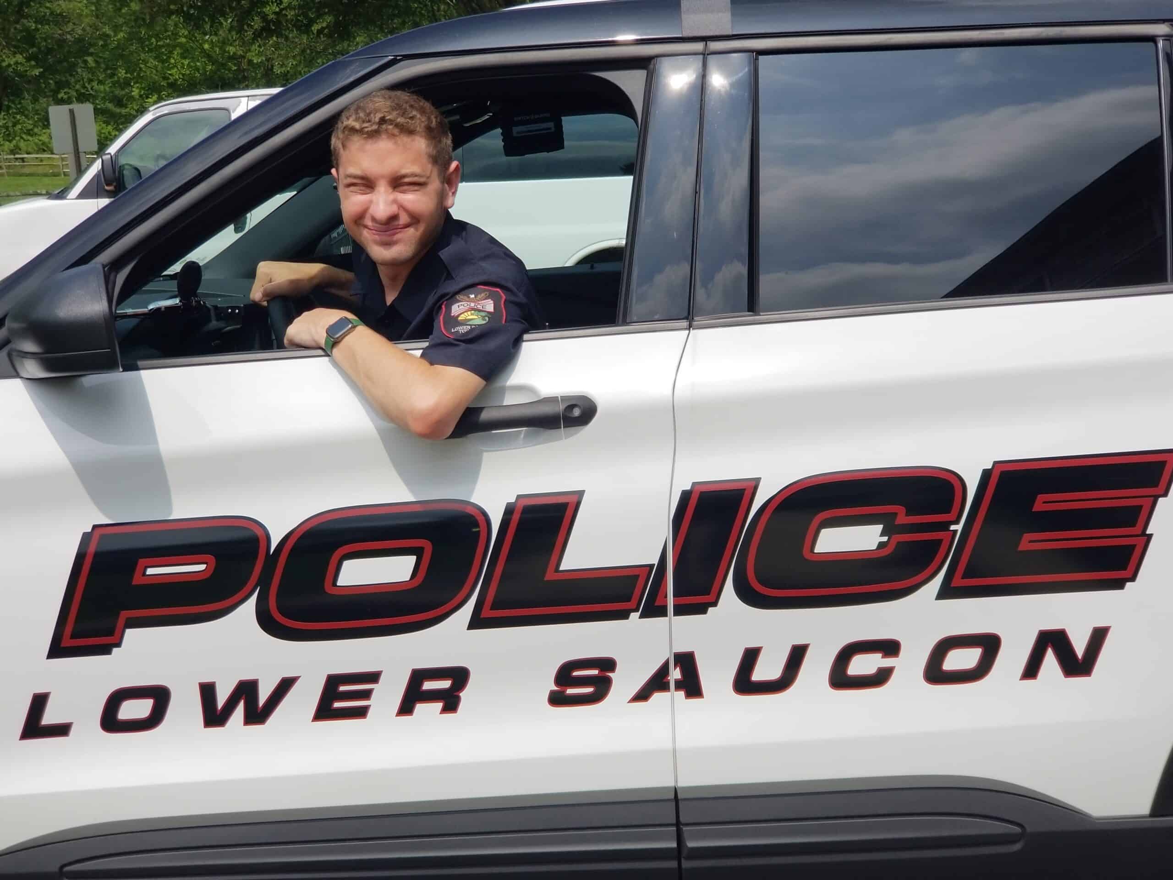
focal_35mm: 52
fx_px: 1762
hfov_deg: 36.8
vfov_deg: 28.0
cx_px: 586
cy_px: 440
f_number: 2.4
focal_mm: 6
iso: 25
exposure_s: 1/1112
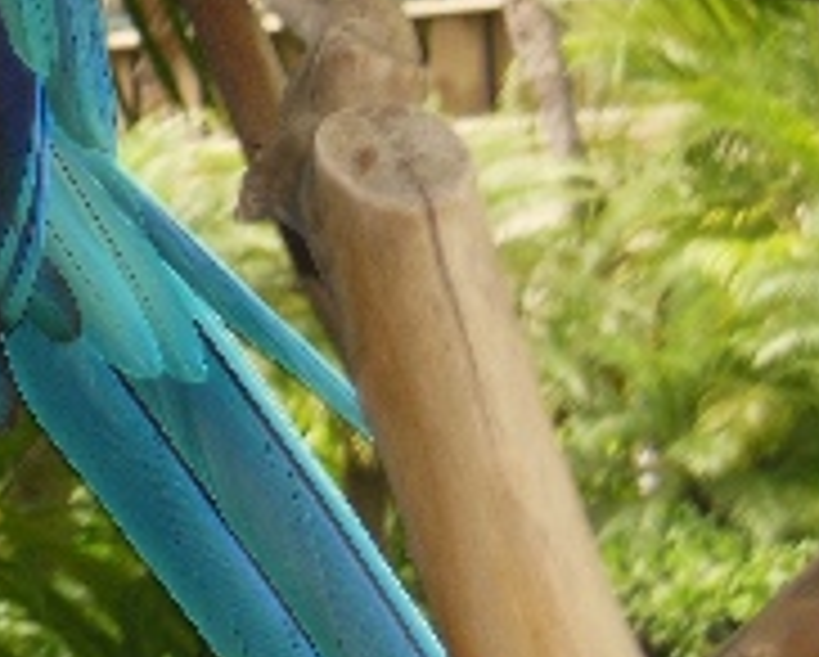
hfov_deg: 9.2
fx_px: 4999
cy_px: 140
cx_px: -288
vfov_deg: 7.5
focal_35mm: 206
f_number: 5
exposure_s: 1/60
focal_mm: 10.7
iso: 125
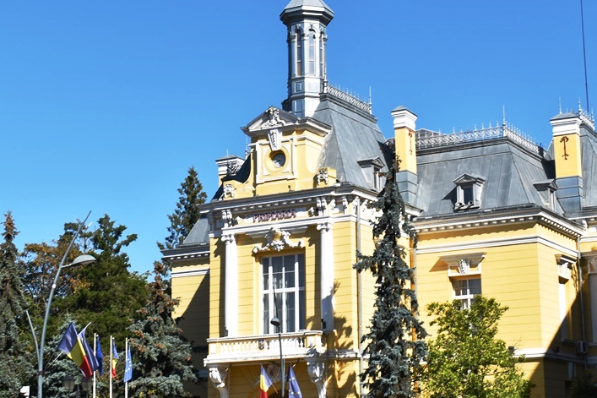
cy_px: 177
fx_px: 1257
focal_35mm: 76
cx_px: 355
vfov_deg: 18.0
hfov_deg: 26.7
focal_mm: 31
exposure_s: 1/320
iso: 100
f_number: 9
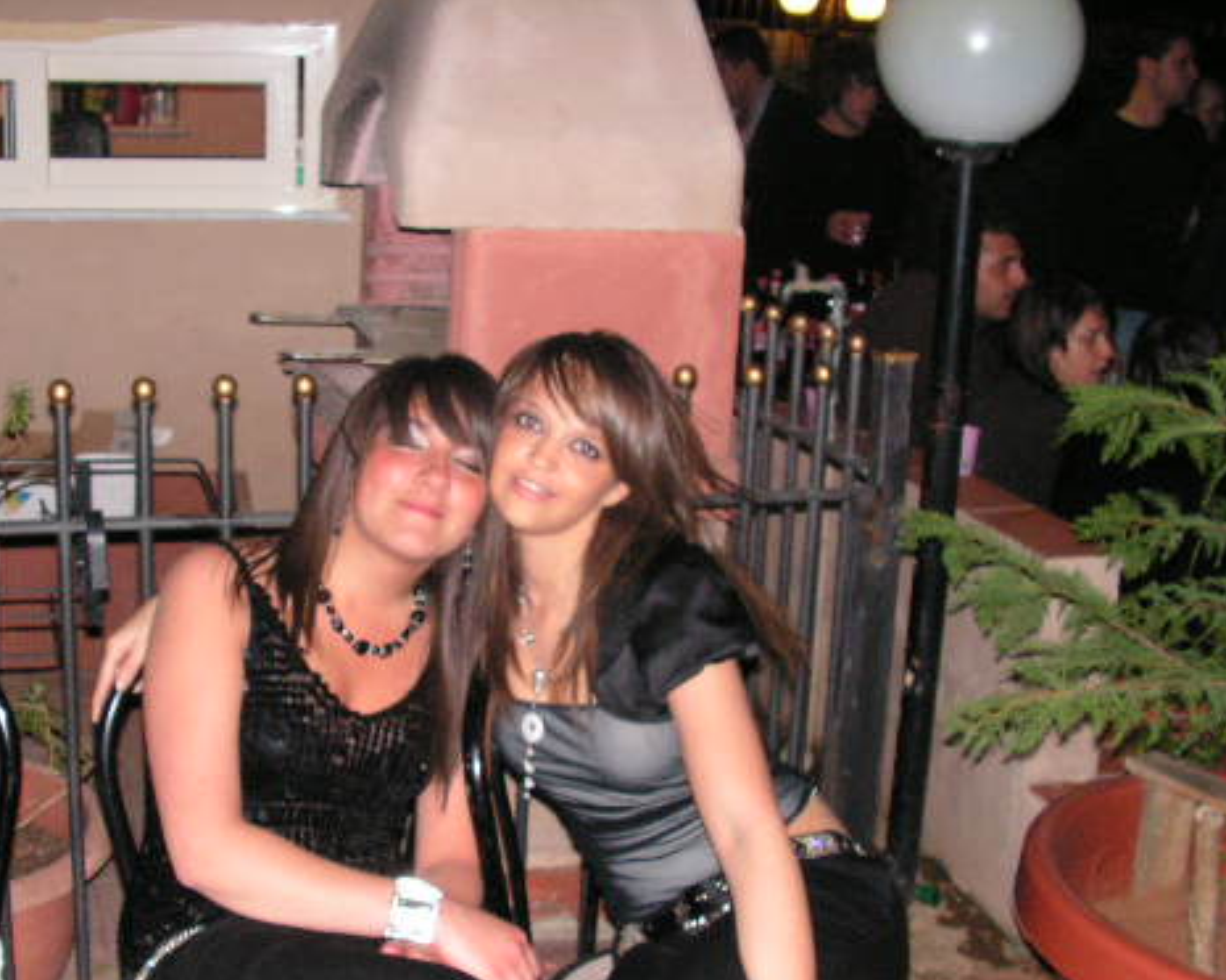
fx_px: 1851
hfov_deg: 36.5
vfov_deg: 29.5
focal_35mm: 51
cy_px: 627
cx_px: 493
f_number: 4.8
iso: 200
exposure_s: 1/40
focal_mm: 6.4
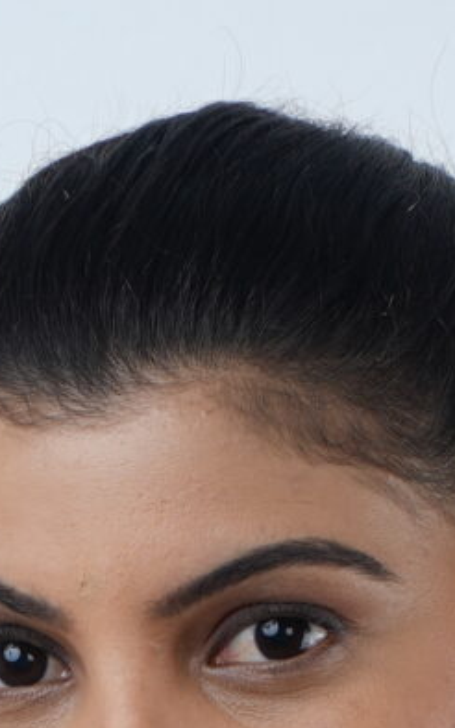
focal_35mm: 563
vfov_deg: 3.6
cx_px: 12
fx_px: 11178
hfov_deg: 2.3
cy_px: 2228
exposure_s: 1/160
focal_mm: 85
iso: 50
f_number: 13
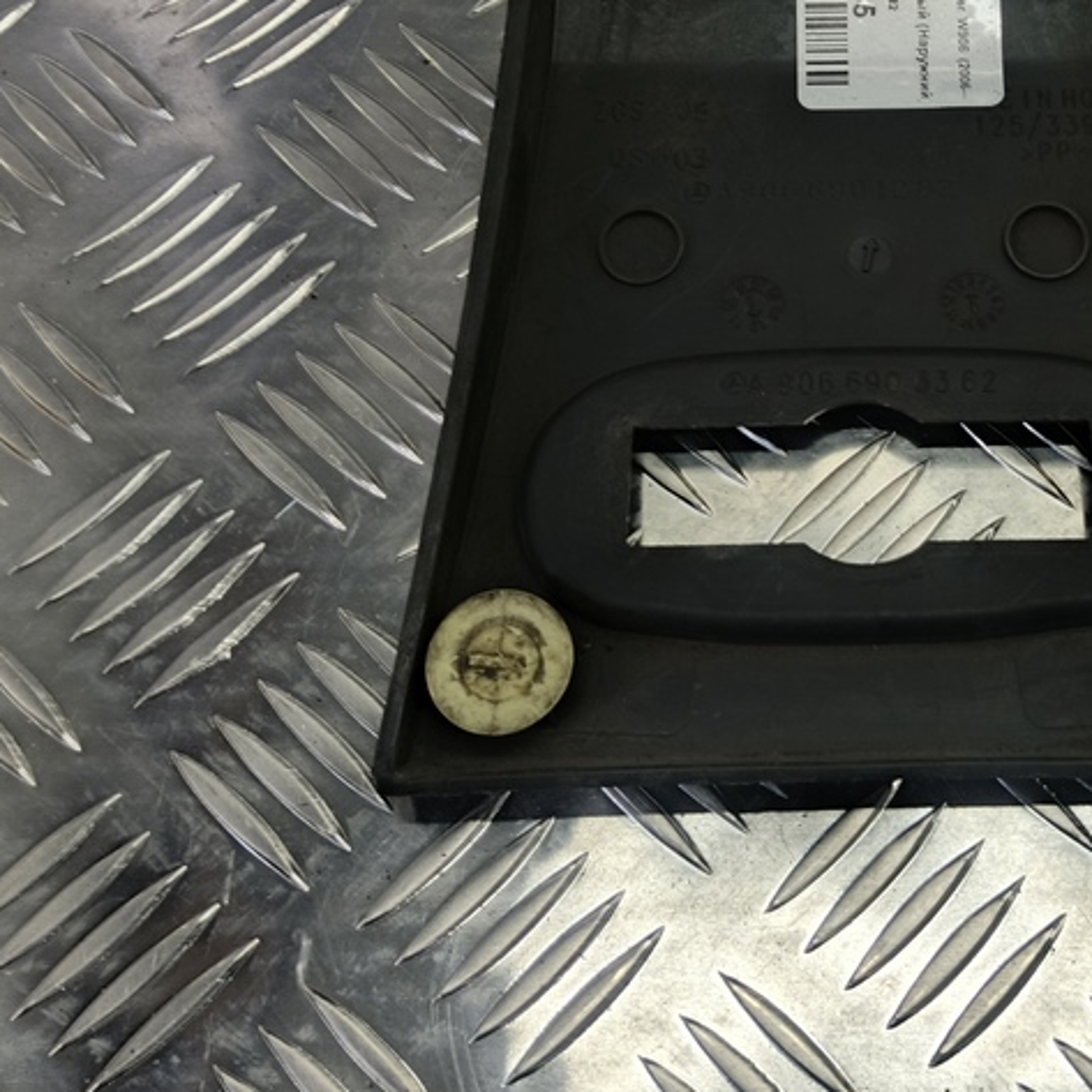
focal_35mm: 44
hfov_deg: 36.8
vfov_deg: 37.3
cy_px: 256
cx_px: 893
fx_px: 1570
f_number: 1.6
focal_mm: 4.11
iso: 79
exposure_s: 1/33.3
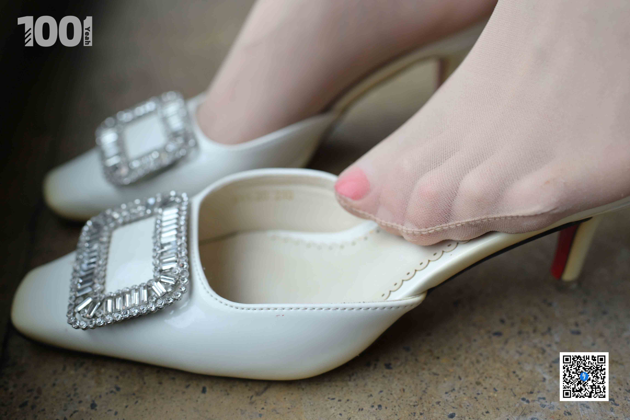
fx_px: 612
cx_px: 315
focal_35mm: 35
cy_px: 210
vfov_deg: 37.9
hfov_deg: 54.4
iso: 800
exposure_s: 1/250
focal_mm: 35
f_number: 4.5
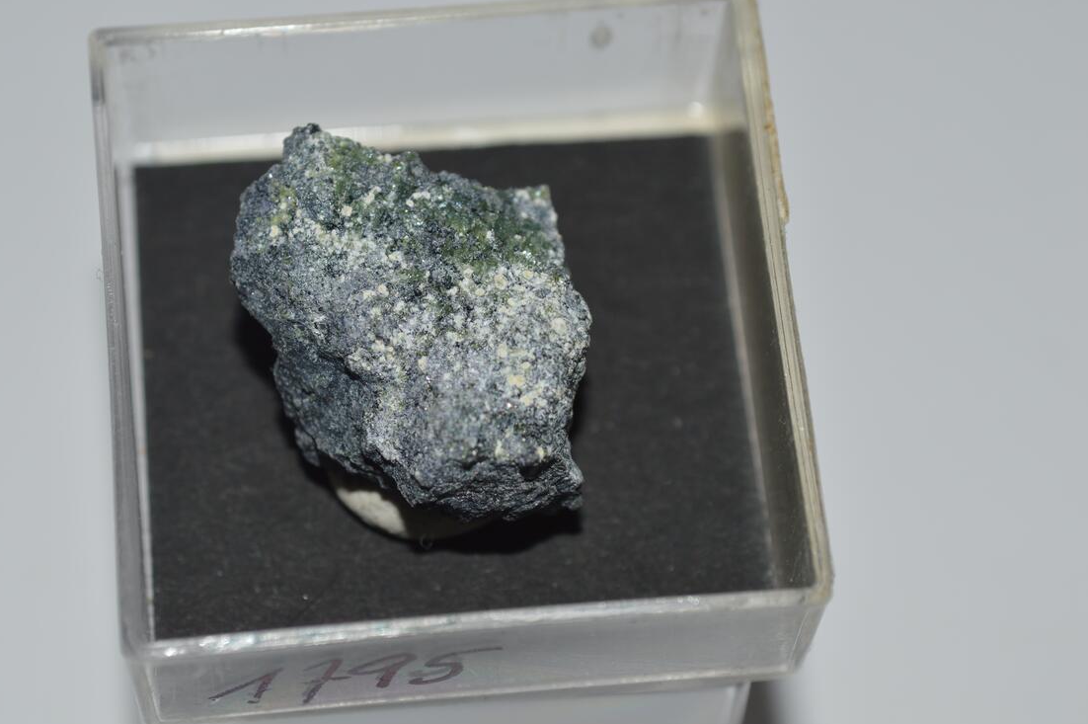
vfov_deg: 14.6
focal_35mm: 94
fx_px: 2826
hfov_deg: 21.8
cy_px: 327
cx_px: 479
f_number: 8
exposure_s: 1/60
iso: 100
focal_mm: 55
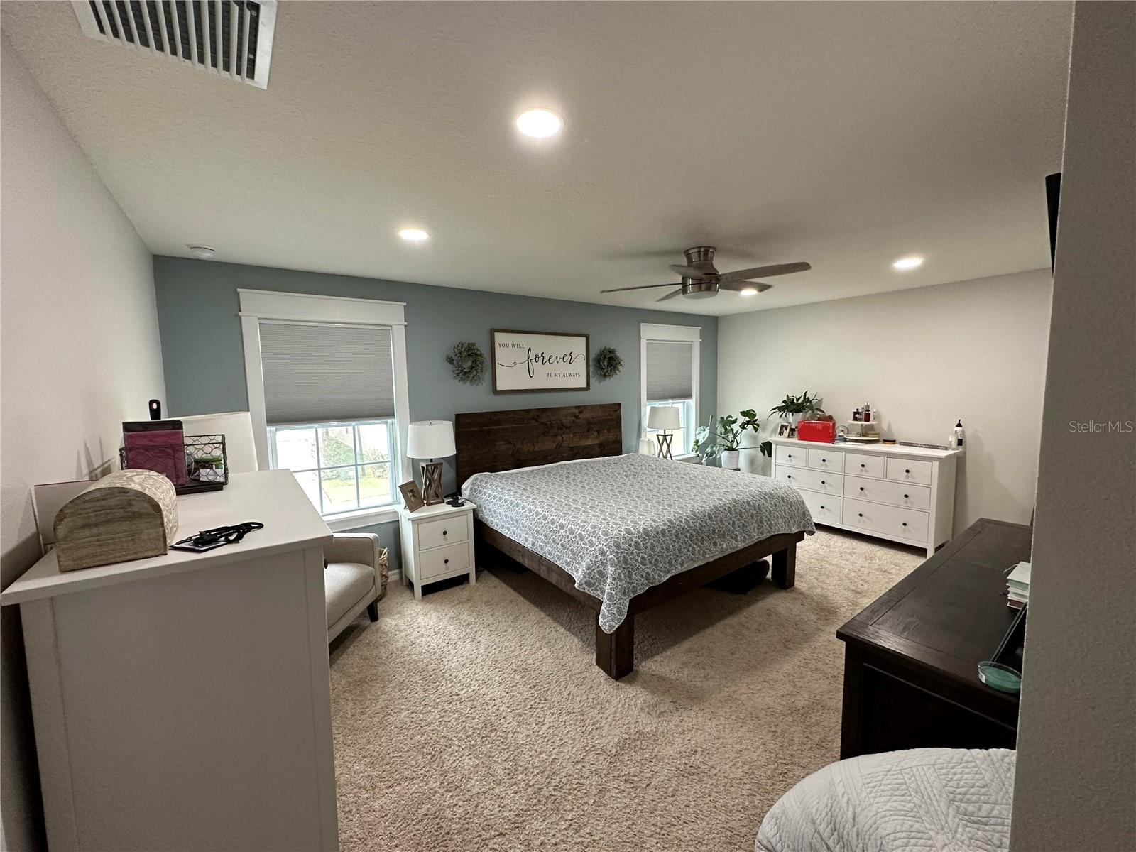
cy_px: 426
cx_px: 568
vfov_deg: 85.7
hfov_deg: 102.1
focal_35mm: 14
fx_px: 459
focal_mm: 2.22
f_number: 2.2
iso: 250
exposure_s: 1/99
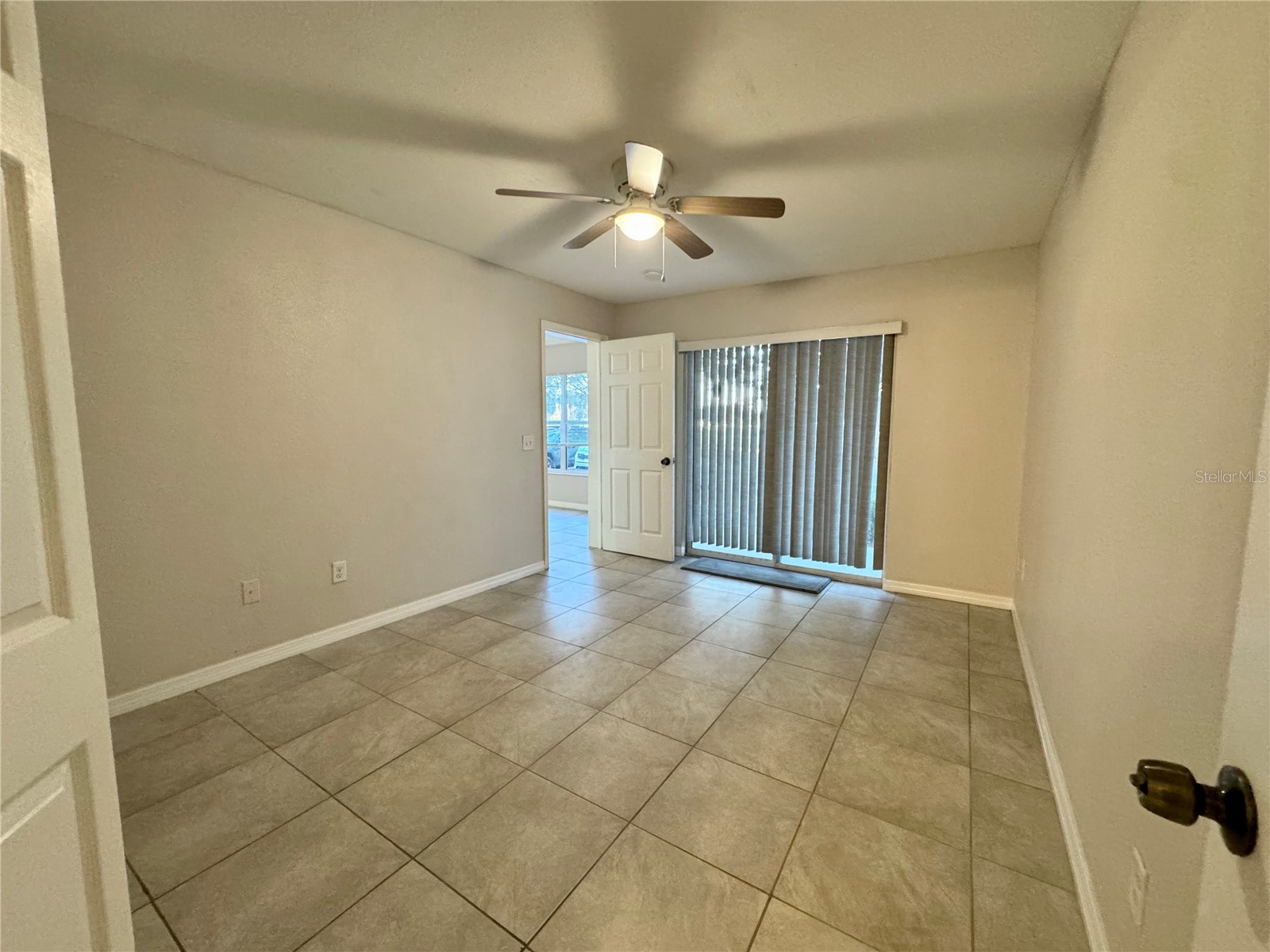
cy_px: 476
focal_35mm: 14
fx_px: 514
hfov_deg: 102.1
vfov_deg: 85.7
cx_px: 635
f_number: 2.2
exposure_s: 1/60
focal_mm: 2.22
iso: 500
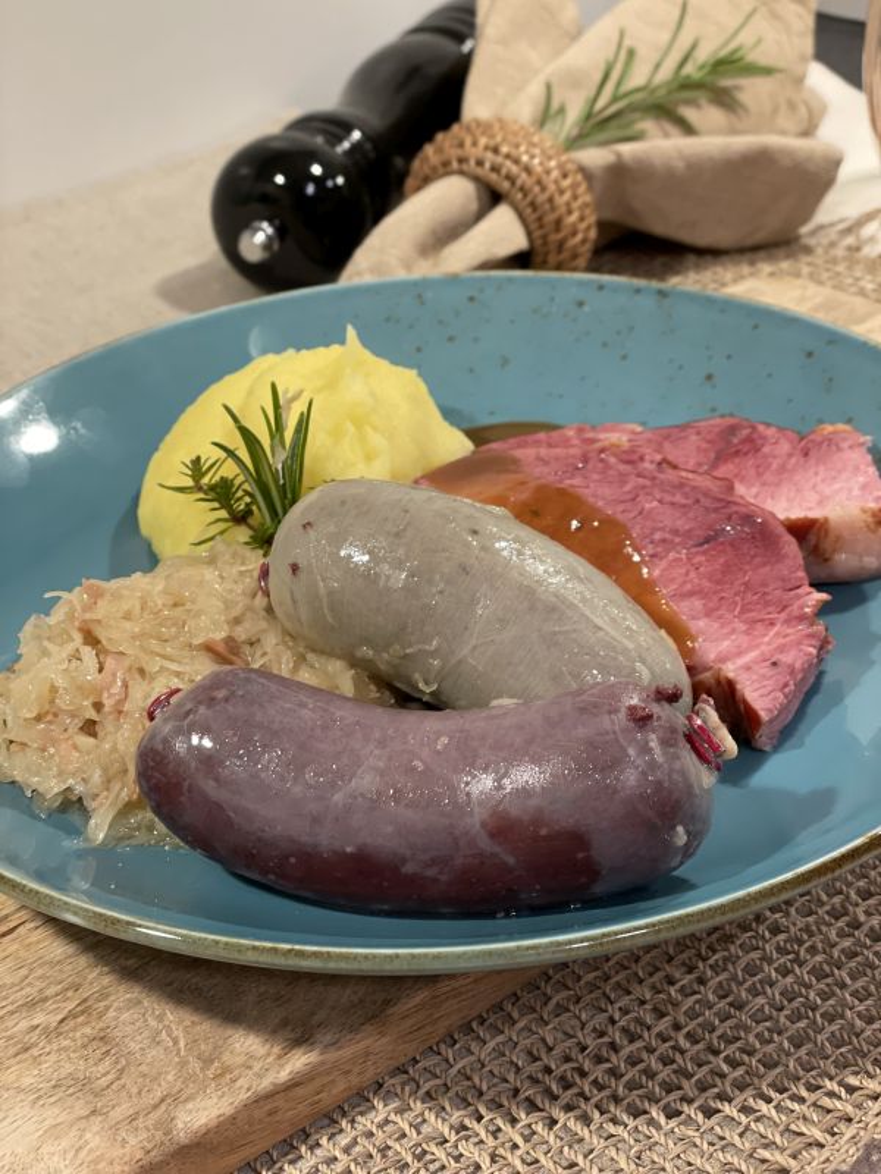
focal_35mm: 52
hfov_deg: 28.0
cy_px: 587
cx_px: 440
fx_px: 1765
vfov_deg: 36.8
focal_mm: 6
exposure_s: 1/33
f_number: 2
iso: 160
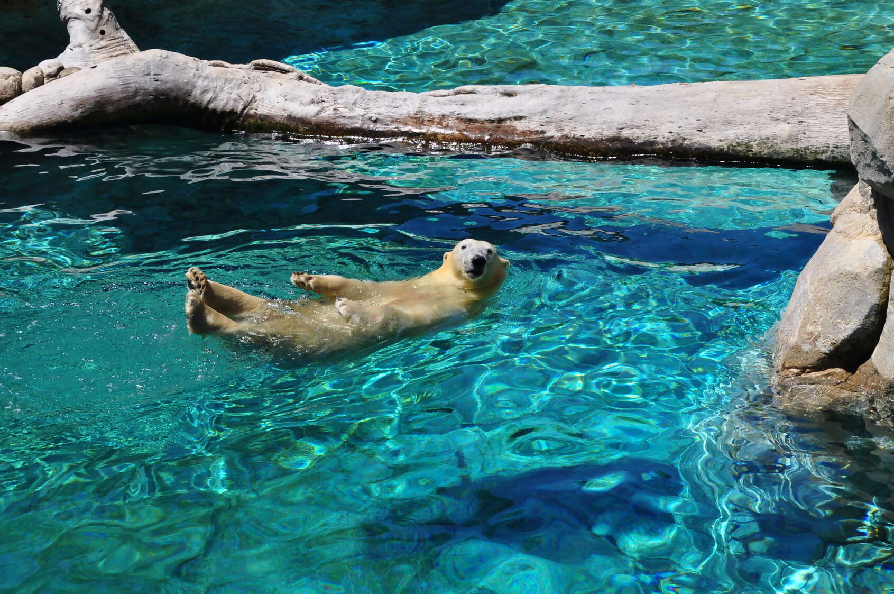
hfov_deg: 24.6
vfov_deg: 16.5
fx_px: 2046
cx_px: 447
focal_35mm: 82
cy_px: 297
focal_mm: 55
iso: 200
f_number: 11
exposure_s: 1/400
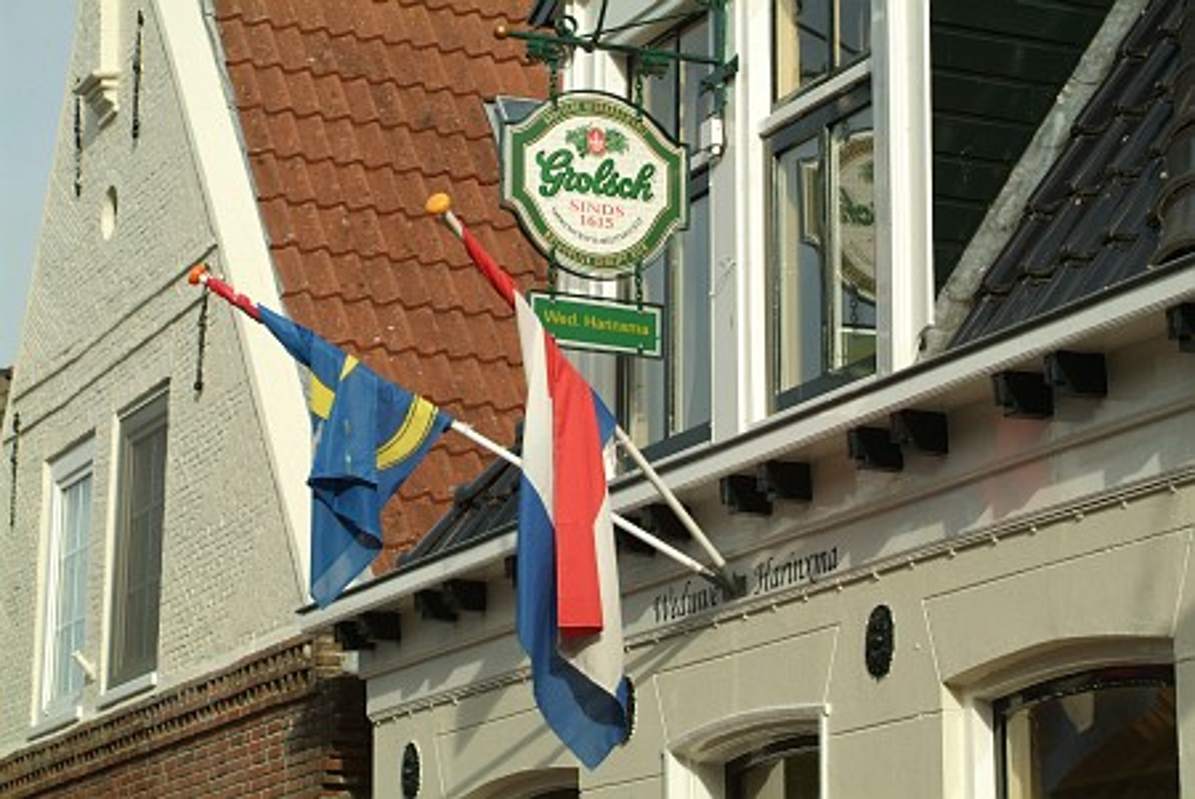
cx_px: 598
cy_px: 400
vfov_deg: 13.1
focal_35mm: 105
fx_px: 3489
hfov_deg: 19.4
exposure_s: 1/500
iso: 400
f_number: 9.5
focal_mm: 70
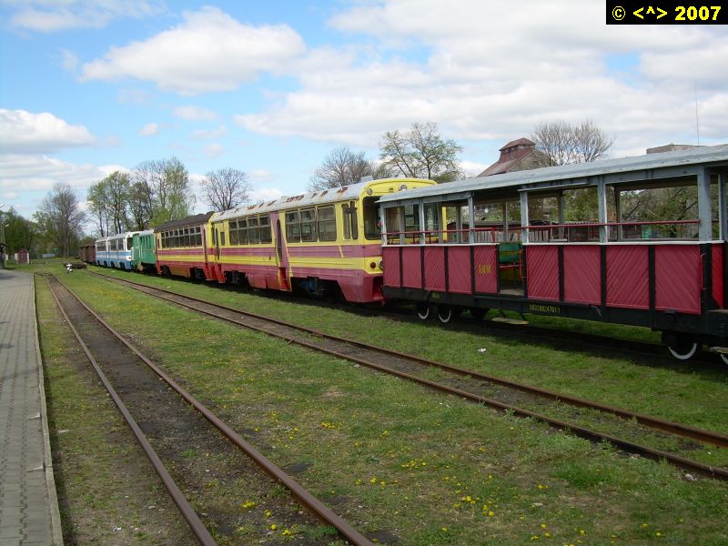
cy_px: 273
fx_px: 799
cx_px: 364
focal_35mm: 38
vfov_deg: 37.7
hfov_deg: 49.0
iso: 50
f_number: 4.6
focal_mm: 6.3
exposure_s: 1/354
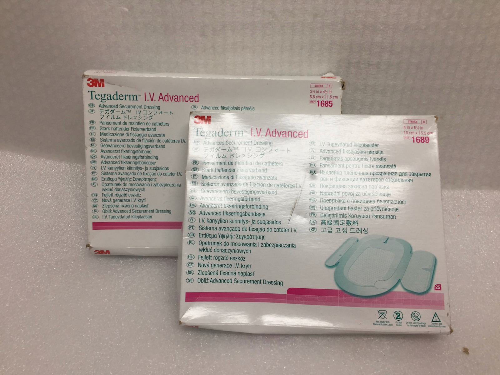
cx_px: 250
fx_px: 419
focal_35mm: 29
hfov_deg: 61.7
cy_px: 188
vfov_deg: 48.2
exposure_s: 1/50
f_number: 2.2
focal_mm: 4.15
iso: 32
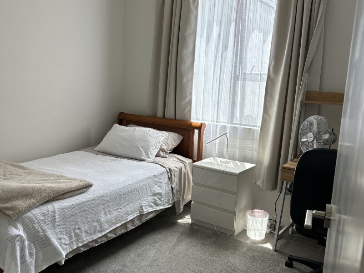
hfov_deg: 67.3
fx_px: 273
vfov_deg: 53.1
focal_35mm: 26
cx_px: 182
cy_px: 136
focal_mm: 5.7
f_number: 1.5
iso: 50
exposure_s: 1/389
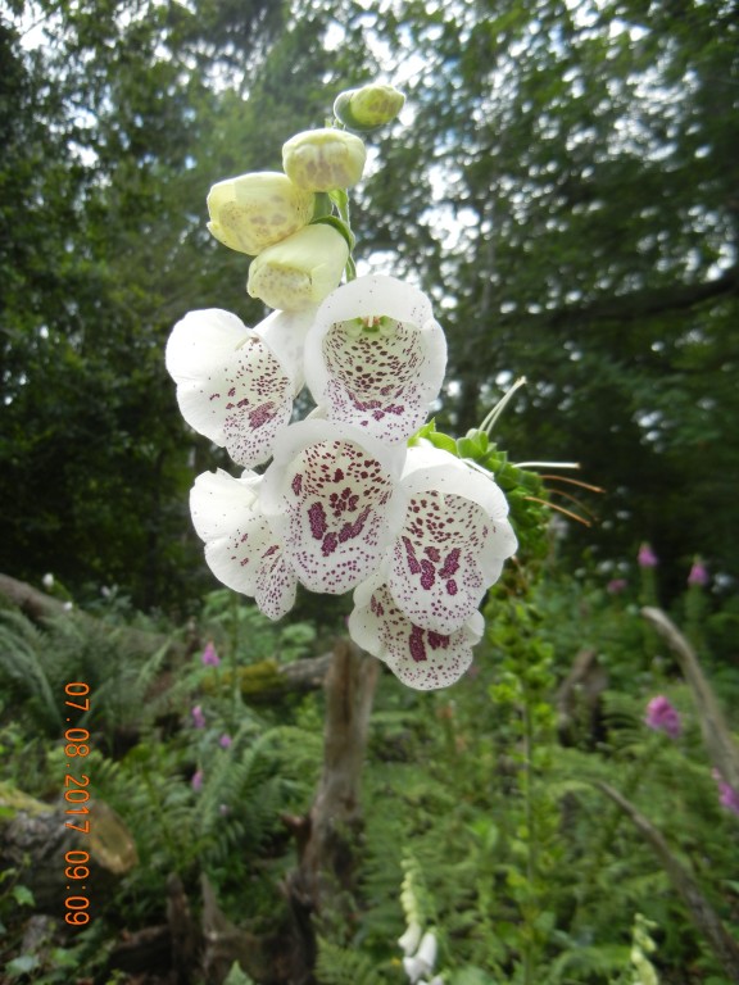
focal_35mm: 30
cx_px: 370
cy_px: 492
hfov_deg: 46.8
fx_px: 854
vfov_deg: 60.0
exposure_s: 1/478
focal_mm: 5.4
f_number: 3.5
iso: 160
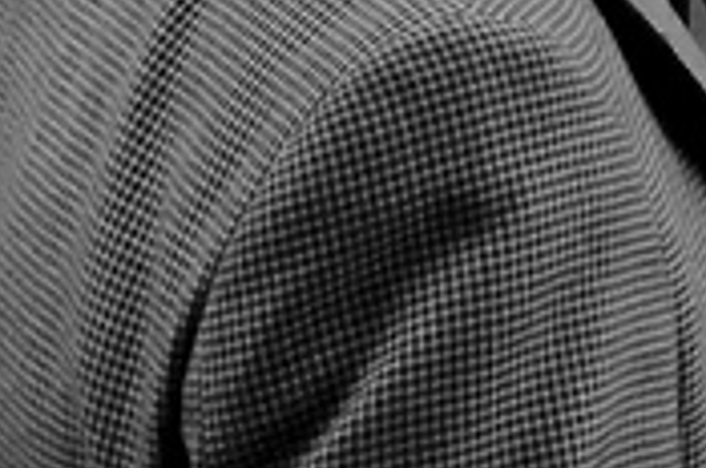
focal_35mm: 206
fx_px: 4032
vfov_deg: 6.3
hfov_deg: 8.8
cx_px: 1848
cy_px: -734
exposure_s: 1/250
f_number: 11
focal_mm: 24
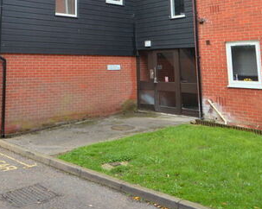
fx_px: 302
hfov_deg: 45.7
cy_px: 15
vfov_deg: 35.6
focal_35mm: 39
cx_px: 76
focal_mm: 12
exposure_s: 1/60
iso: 100
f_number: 4
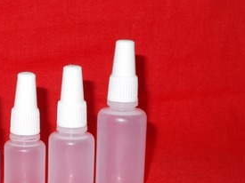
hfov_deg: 21.2
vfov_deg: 16.1
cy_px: 144
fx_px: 644
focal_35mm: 91
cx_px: 42
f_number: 4.5
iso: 200
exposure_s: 1/30
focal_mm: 9
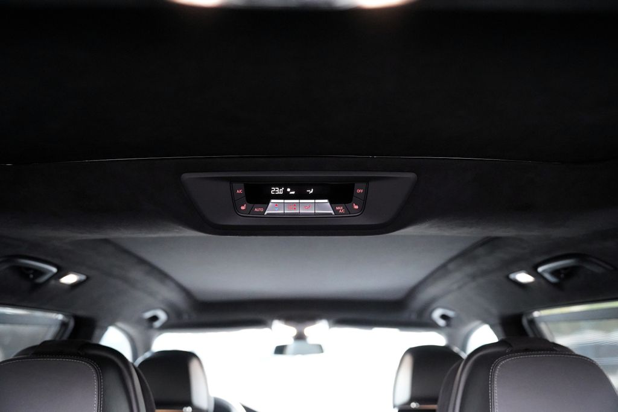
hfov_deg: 60.3
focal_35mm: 31
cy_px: 206
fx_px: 532
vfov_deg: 42.3
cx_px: 309
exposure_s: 1/100
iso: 12800
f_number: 2.8
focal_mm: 31
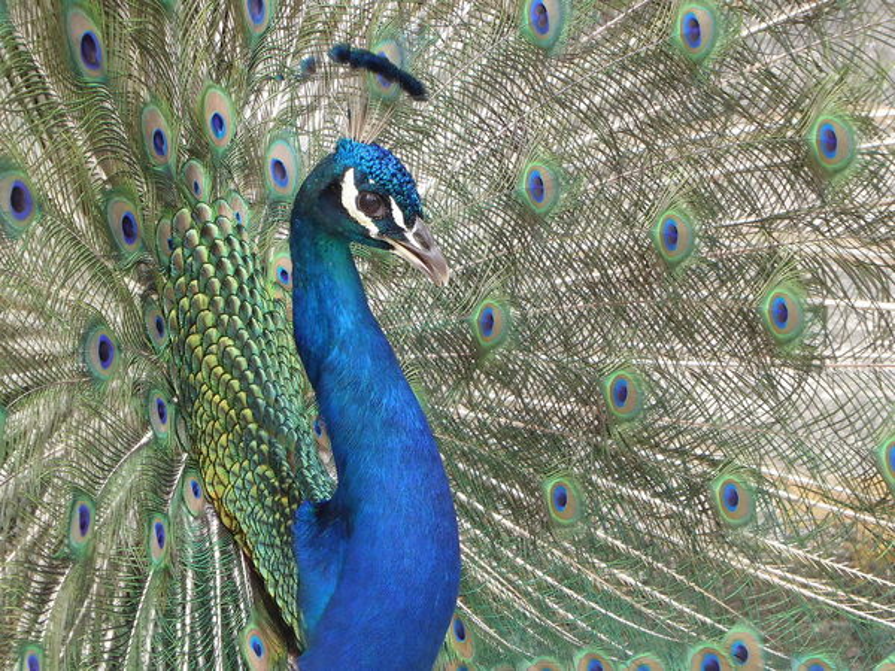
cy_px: 336
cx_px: 448
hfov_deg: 5.3
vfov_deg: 4.0
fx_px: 9644
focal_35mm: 373
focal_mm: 66.8
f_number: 6
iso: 400
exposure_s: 1/200
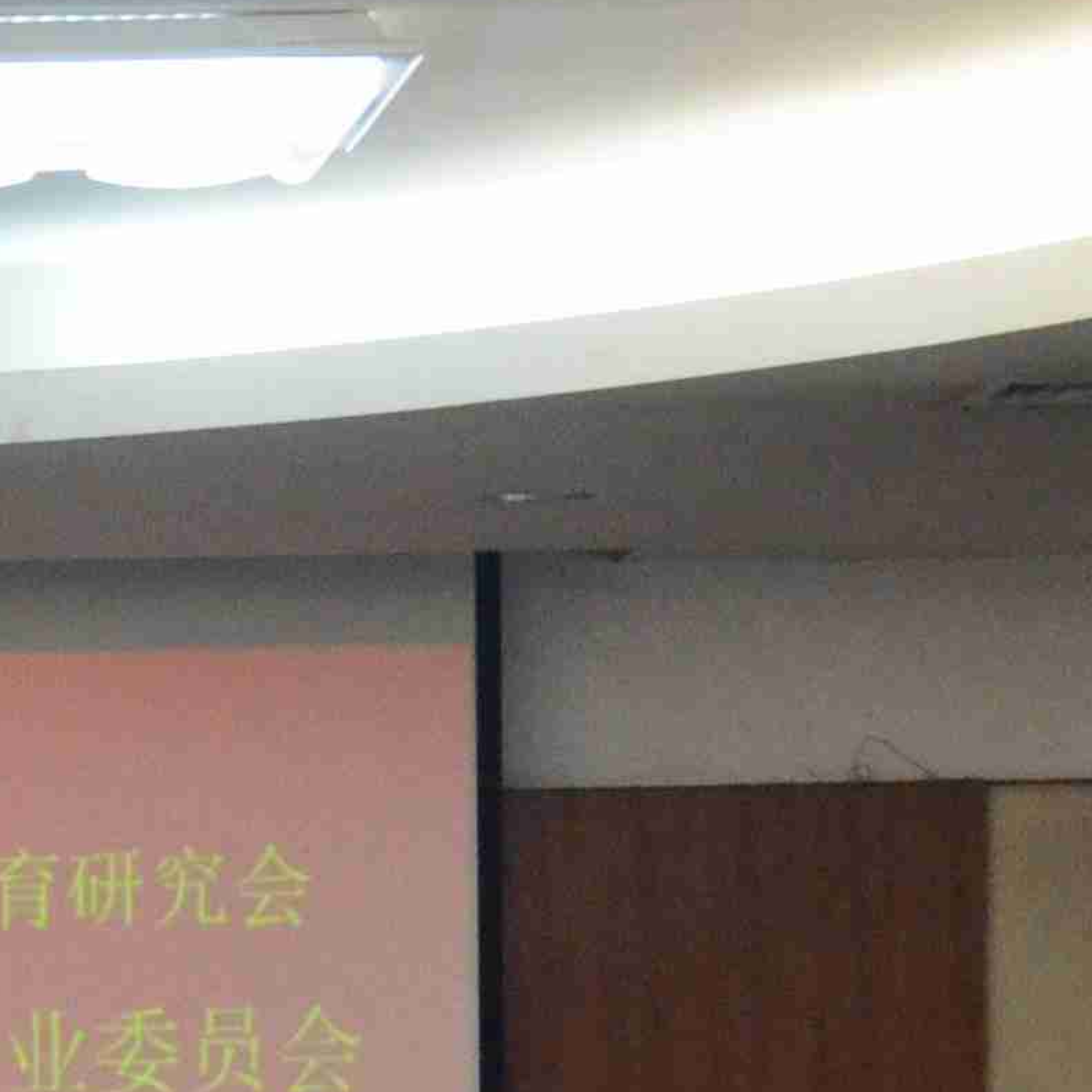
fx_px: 7352
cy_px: 1748
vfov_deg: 8.3
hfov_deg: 8.3
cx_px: -475
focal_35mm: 206
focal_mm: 26
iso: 2000
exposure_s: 1/100
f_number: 5
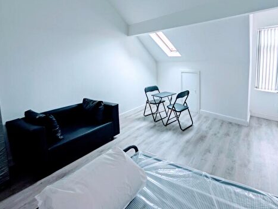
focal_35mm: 18
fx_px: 145
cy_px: 79
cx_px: 179
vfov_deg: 70.6
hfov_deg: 85.4
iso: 57
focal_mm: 2.02
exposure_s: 1/72.9
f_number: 1.7
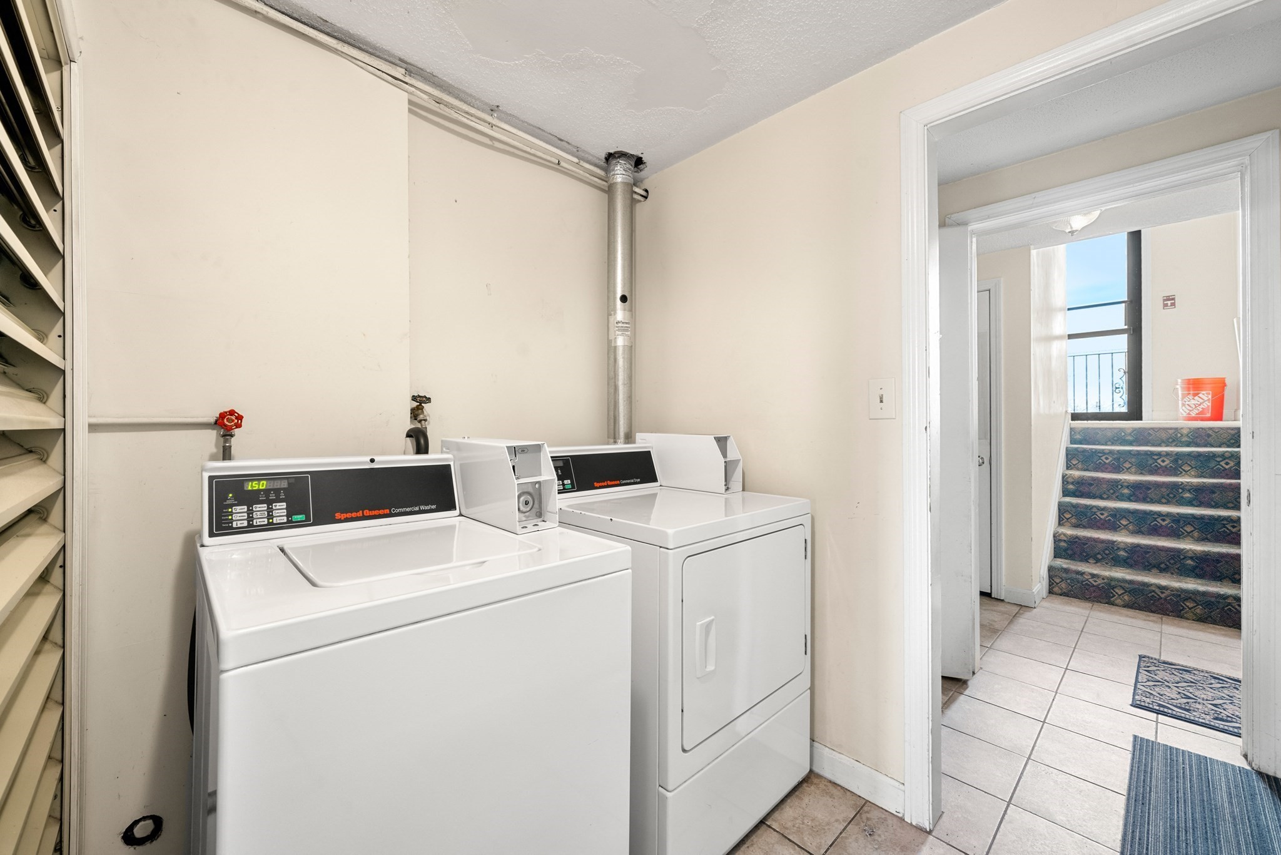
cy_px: 428
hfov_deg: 108.3
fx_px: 463
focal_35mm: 13
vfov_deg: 85.4
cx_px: 640
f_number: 8
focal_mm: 13
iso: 2500
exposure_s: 1/3
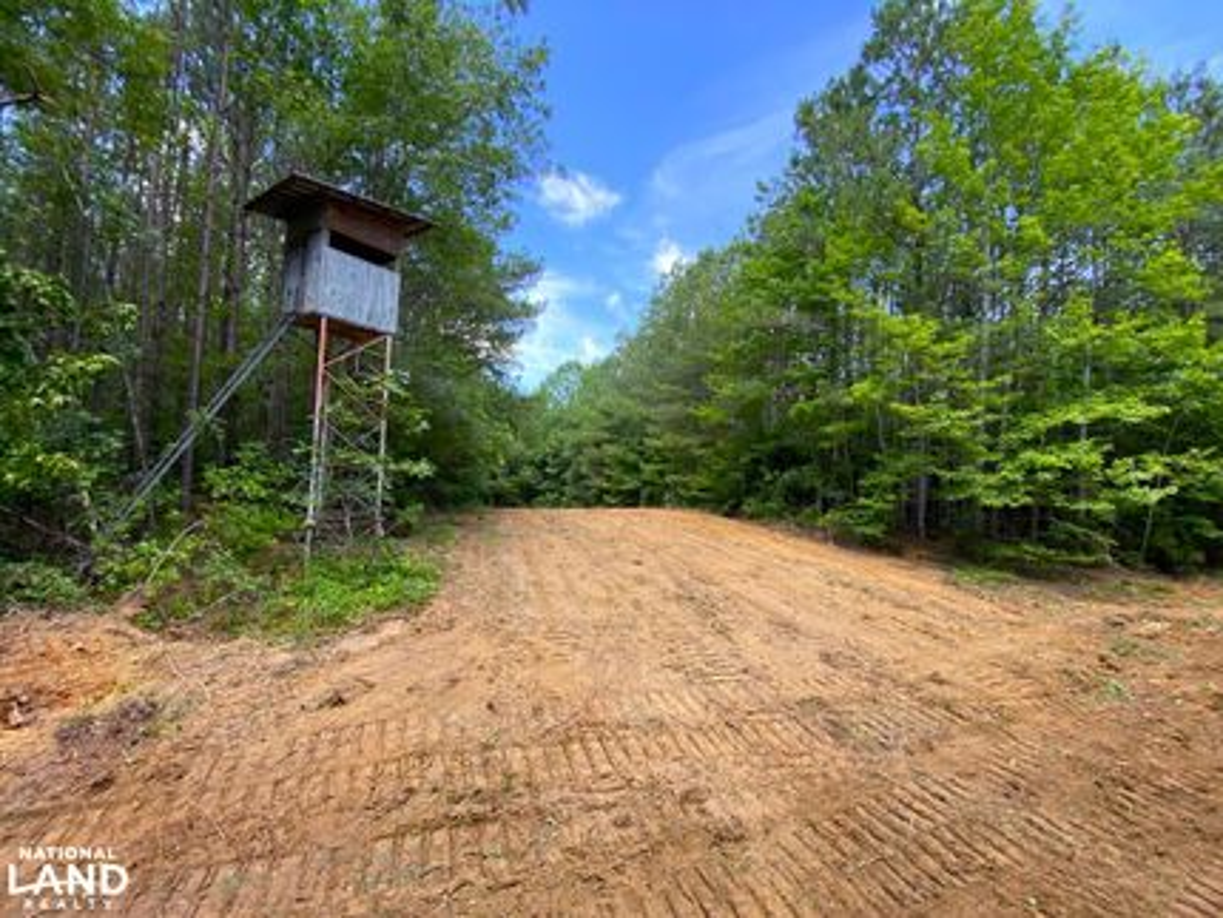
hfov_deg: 106.1
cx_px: 612
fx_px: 460
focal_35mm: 13
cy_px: 459
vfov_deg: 90.0
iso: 25
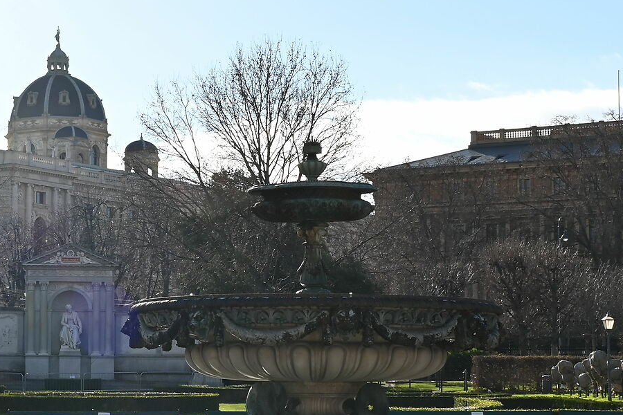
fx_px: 1661
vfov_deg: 14.2
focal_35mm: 96
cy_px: 246
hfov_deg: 20.8
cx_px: 59
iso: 100
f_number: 13
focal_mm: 24
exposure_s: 1/125
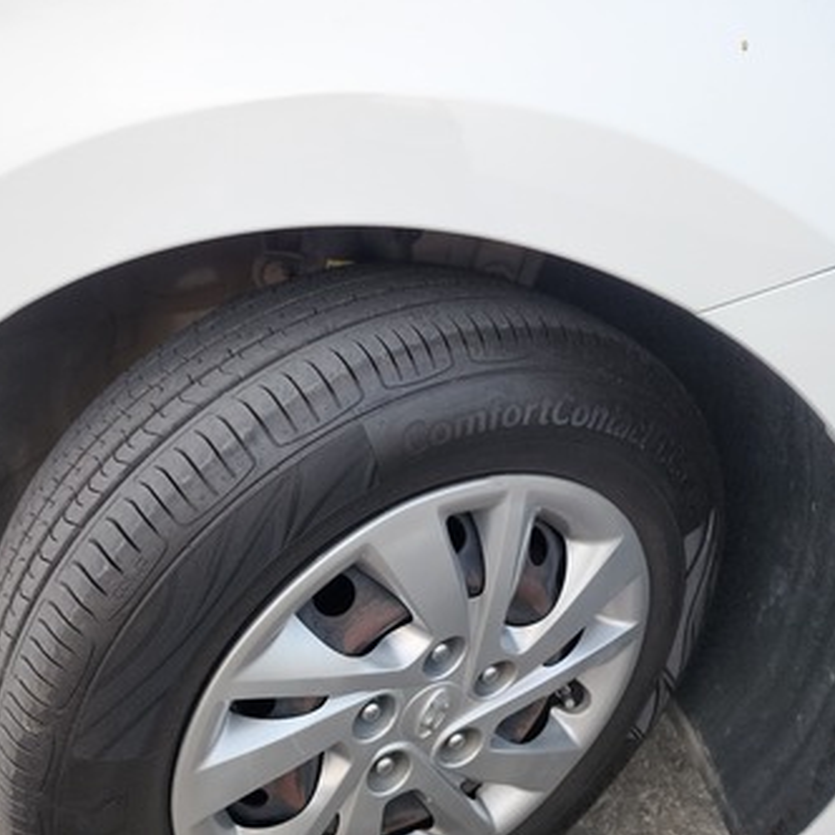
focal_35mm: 28
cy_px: 414
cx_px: 275
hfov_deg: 56.0
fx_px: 764
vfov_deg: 57.3
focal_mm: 6.4
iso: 125
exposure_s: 1/180
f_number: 1.8
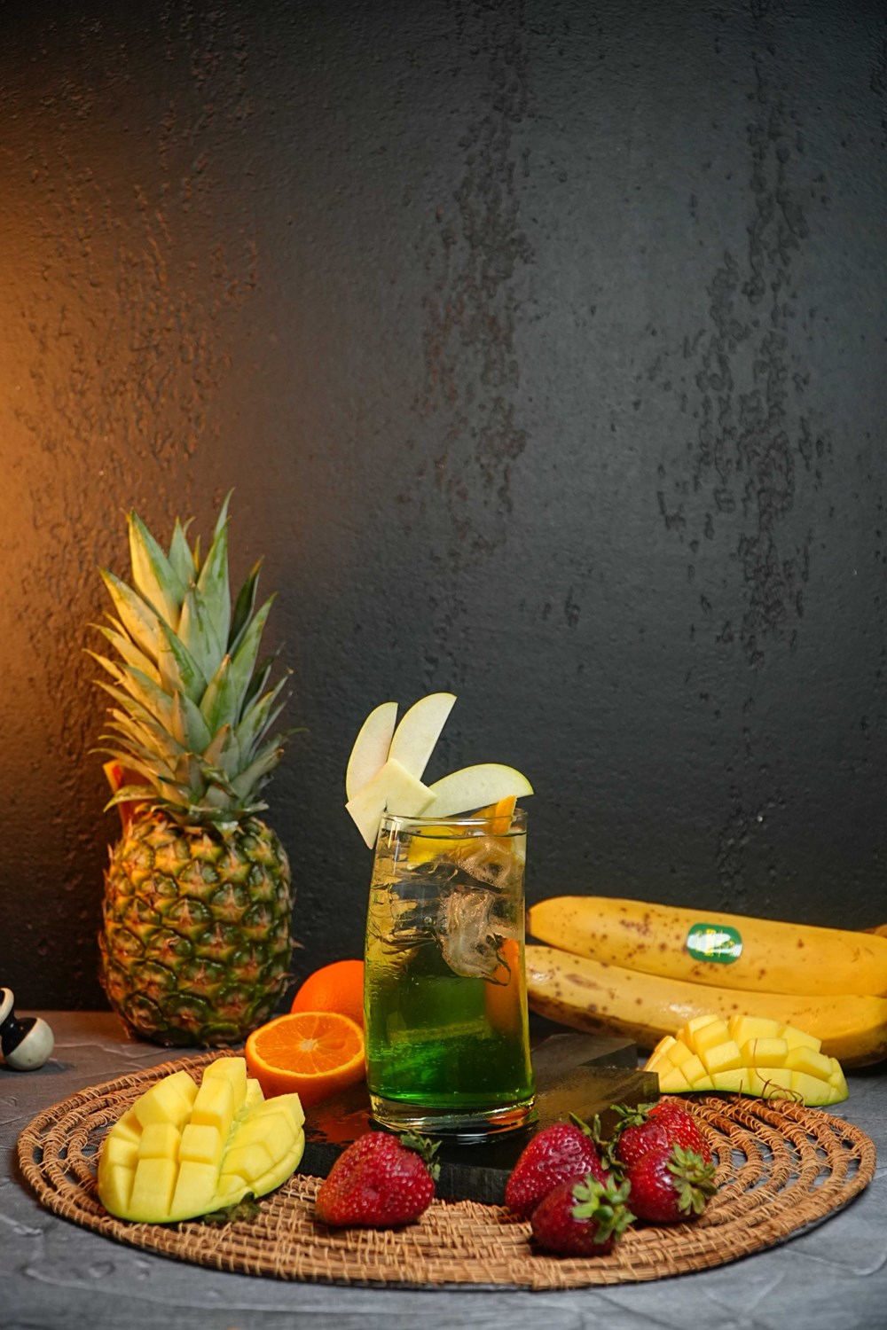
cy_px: 665
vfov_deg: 42.7
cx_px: 444
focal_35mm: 46
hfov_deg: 29.2
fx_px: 1700
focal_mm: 31
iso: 1250
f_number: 4.5
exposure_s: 1/160
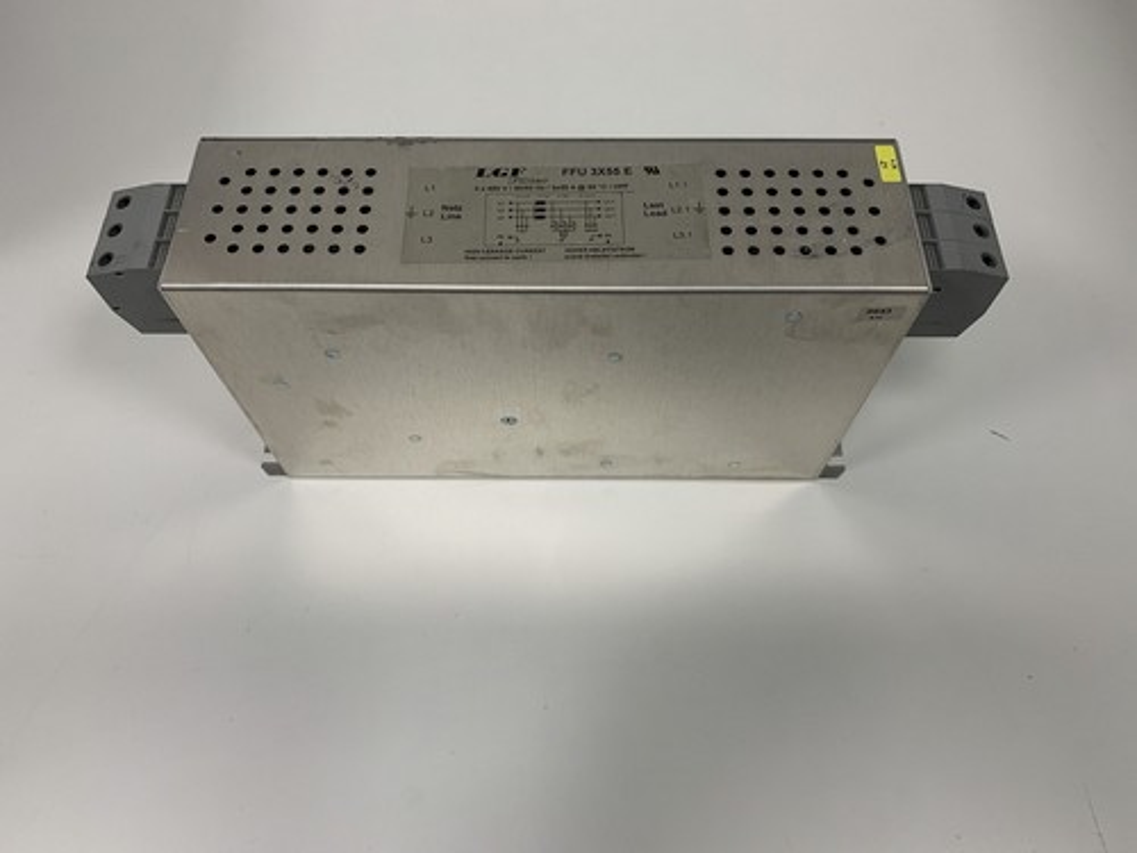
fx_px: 854
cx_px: 568
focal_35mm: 26
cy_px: 426
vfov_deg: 53.1
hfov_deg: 67.3
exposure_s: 1/100
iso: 80
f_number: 1.8
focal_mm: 4.25
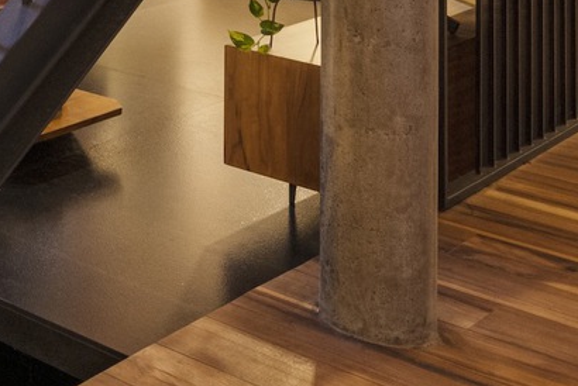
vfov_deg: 15.6
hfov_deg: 19.9
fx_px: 1253
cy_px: -249
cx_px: -426
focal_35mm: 78
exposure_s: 1/6
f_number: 11
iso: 320
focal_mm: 16
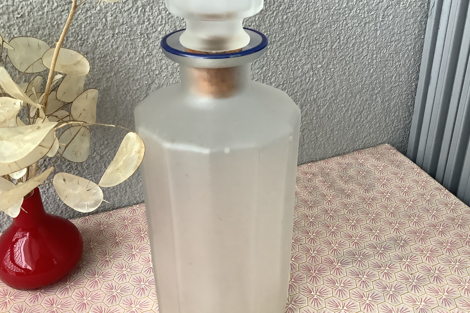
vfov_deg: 39.9
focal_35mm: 33
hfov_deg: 57.2
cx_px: 234
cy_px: 140
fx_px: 431
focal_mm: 3.3
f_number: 2.4
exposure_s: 1/60
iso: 160
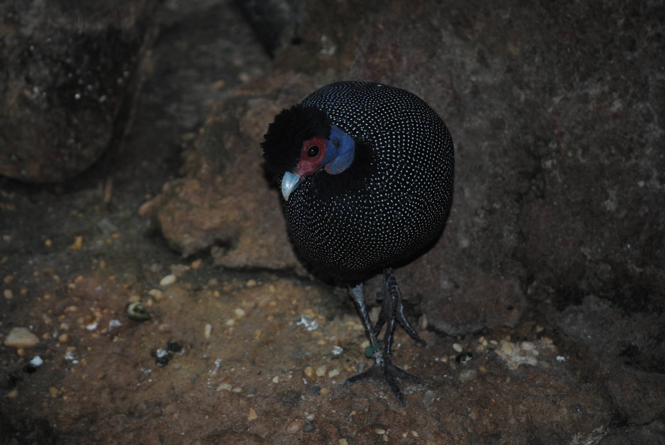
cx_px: 332
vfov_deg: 12.7
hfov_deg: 18.9
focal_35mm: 108
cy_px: 222
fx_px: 1997
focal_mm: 72
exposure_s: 1/60
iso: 200
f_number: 4.2
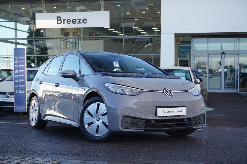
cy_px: 82
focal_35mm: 56
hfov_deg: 36.0
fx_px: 380
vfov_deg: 24.4
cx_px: 124
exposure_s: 1/160
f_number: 5.6
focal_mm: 37
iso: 320
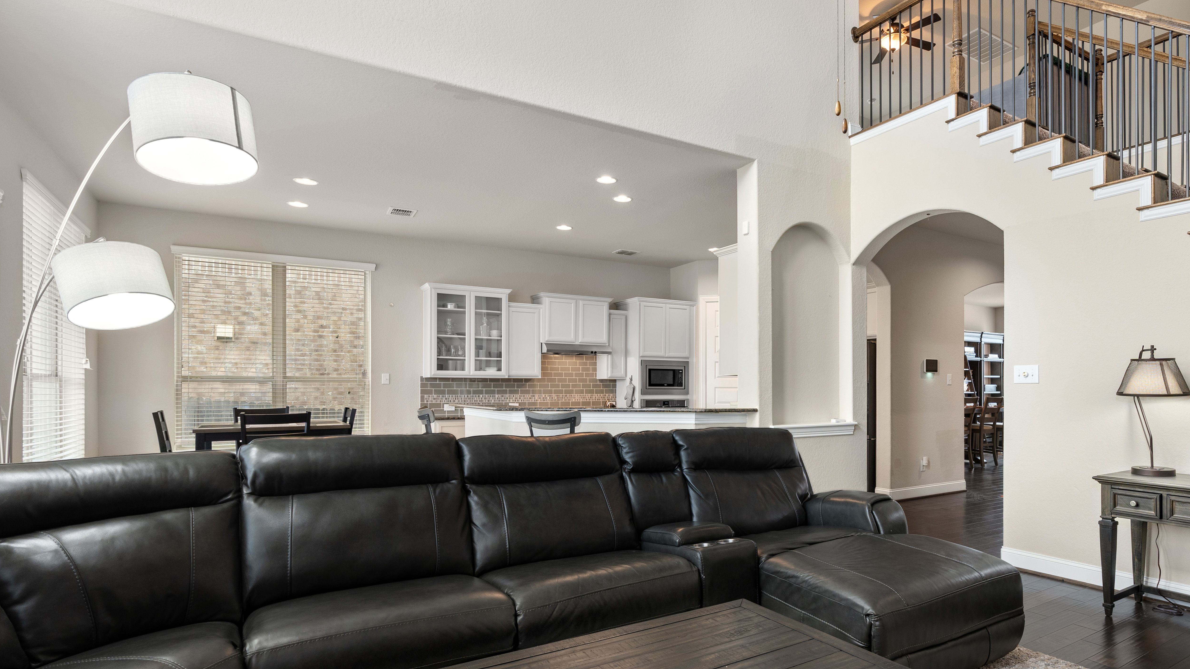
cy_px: 397
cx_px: 696
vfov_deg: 55.5
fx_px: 631
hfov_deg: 85.9
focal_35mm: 20
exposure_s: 1/8
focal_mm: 16
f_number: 7.1
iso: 320
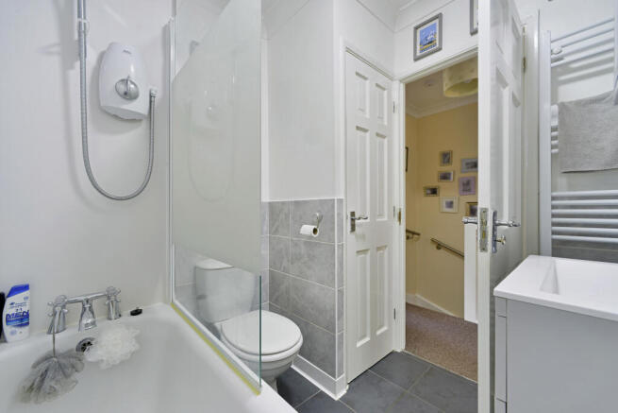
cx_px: 309
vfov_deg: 81.2
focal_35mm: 14
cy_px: 206
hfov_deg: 104.2
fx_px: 240
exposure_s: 1/13
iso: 400
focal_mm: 14
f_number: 7.1
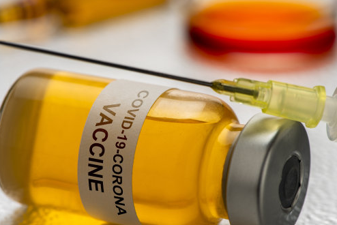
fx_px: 1218
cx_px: 164
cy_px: 124
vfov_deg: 10.6
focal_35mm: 130
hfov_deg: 15.8
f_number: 14
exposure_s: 1/50
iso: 31
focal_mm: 105
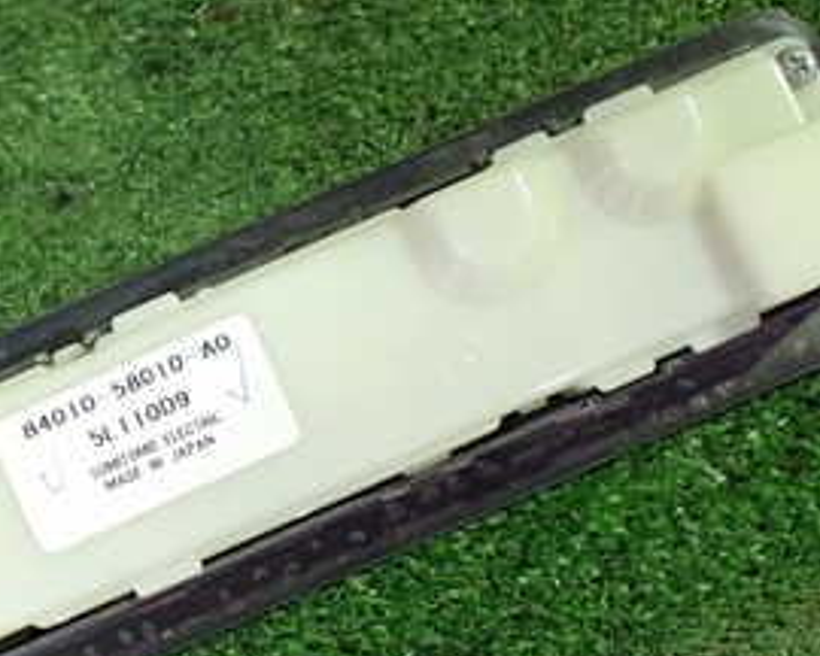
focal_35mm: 65
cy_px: 535
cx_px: 82
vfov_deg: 23.1
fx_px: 1577
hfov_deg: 28.0
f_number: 2.3
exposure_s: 1/60
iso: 800
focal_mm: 5.4
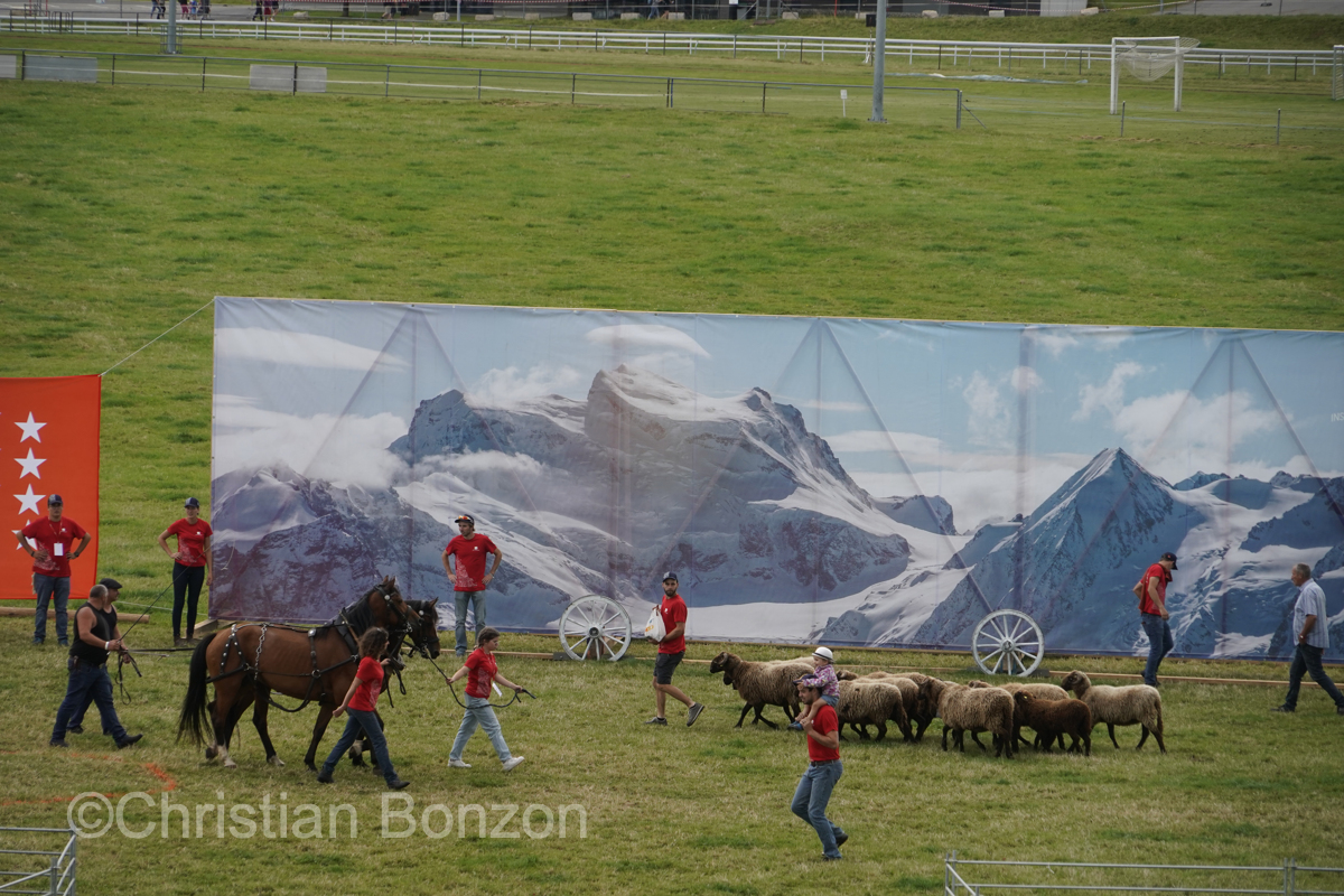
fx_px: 7653
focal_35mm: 205
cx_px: 672
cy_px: 448
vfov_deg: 6.7
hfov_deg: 10.0
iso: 800
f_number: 9
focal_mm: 205
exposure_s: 1/500
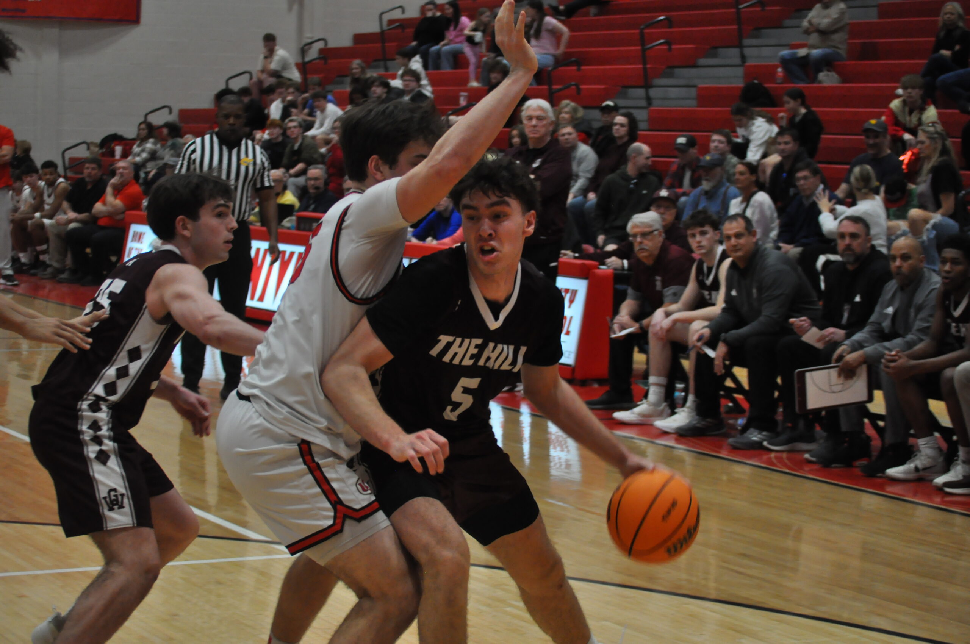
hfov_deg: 24.6
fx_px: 2220
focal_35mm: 82
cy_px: 322
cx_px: 485
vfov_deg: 16.5
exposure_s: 1/200
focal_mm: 55
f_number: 4
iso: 1600
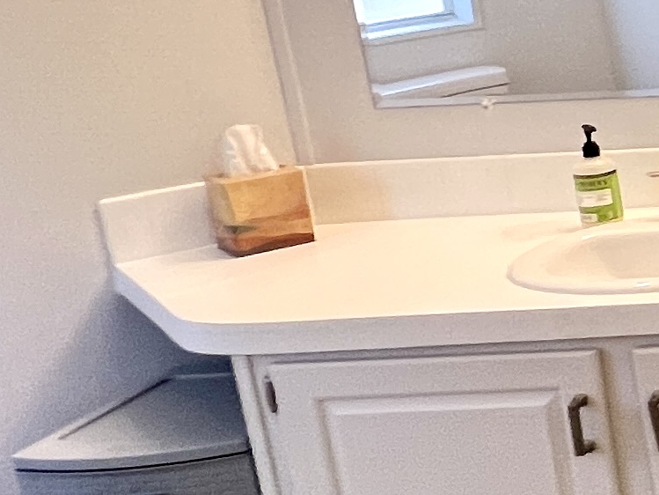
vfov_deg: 20.9
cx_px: 1463
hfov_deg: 16.6
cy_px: 129
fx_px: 1333
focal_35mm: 70
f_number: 1.8
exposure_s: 1/60
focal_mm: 1.57
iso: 125
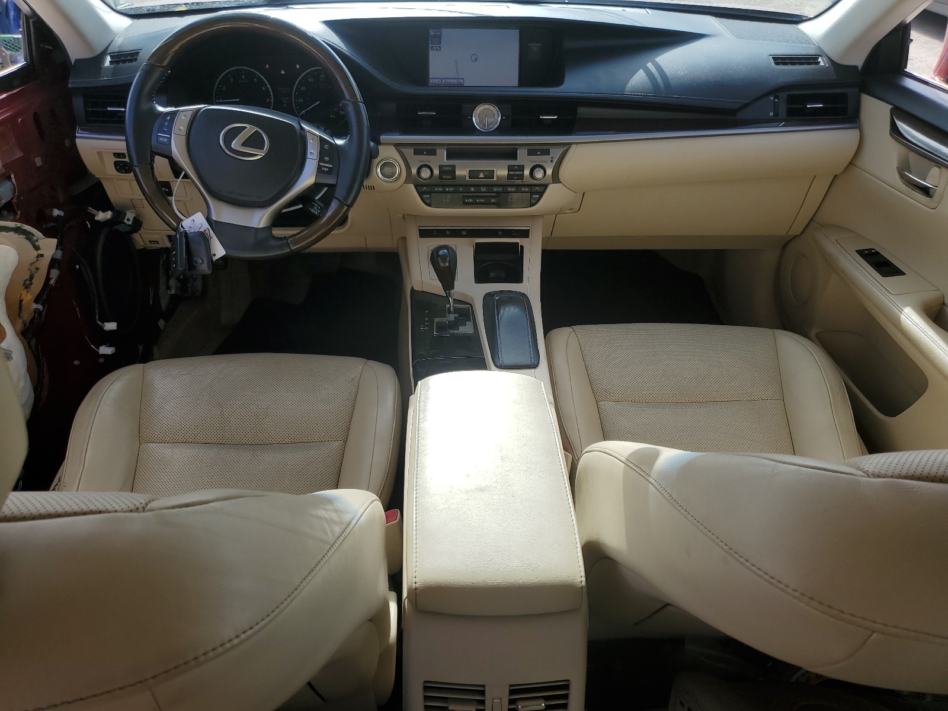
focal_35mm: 26
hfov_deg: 67.3
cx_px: 474
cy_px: 356
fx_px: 712
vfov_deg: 53.1
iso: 50
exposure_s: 1/1667
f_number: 1.5
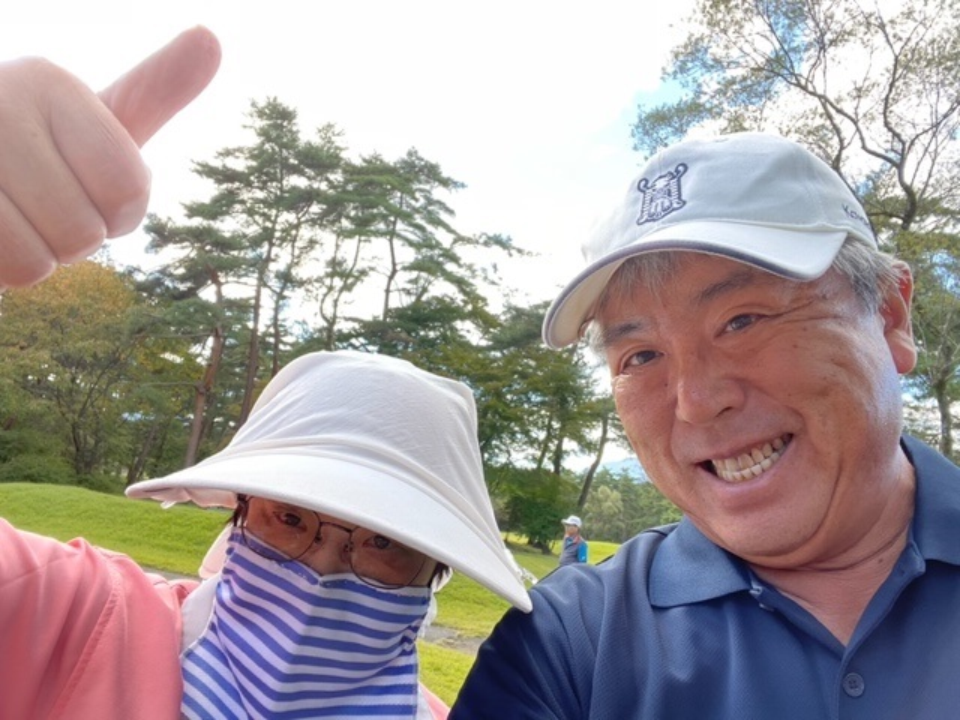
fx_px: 638
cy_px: 360
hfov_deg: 73.9
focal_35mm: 23
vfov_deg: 58.9
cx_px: 480
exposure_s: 1/121
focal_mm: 2.71
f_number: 2.2
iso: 50
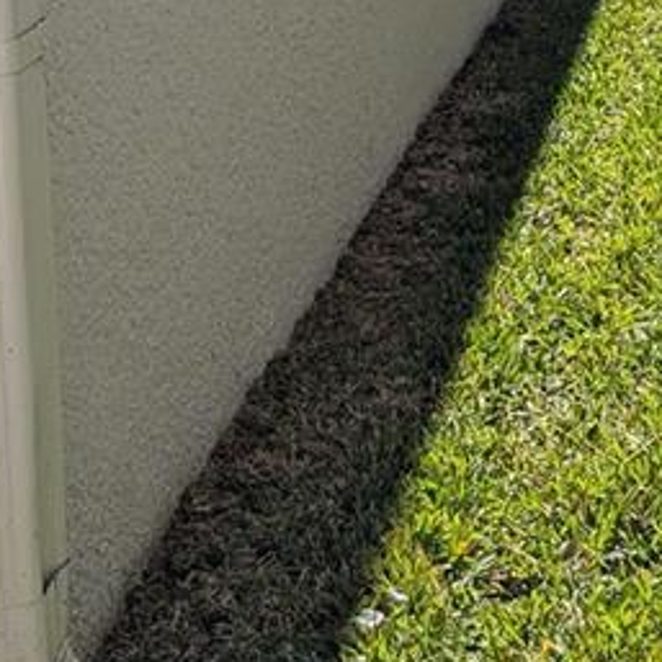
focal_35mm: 99
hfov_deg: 16.2
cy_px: -111
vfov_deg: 16.9
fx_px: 2142
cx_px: 962
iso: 21
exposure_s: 1/2037
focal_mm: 6.9
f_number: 1.68
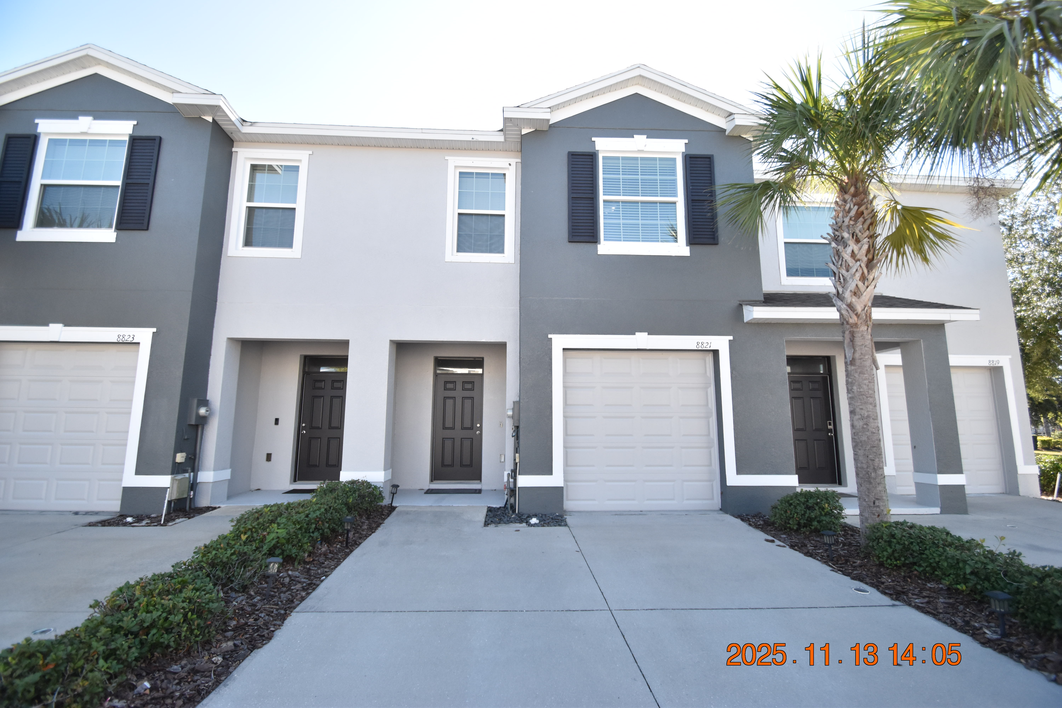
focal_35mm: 15
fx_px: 442
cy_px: 354
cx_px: 531
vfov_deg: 77.3
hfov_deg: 100.4
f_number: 3.5
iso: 800
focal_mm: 10
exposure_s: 1/1500
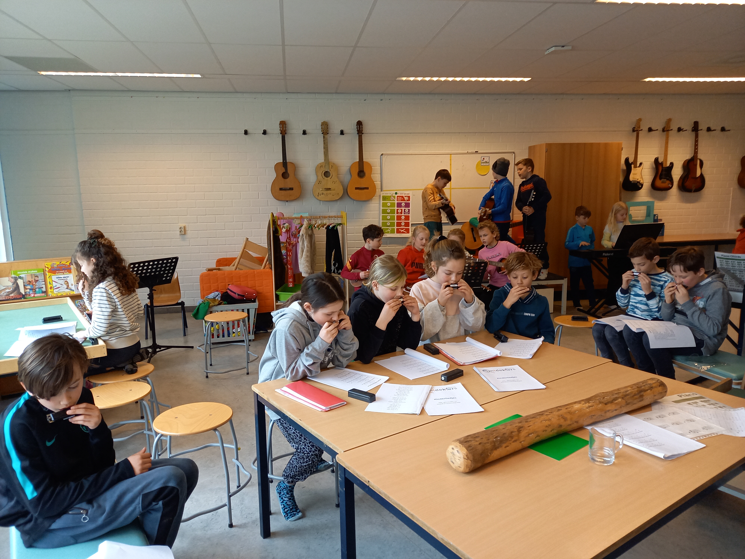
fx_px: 538
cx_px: 372
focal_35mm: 25
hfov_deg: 69.4
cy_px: 280
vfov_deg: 54.9
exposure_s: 1/50
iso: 160
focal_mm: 4.65
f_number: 1.8
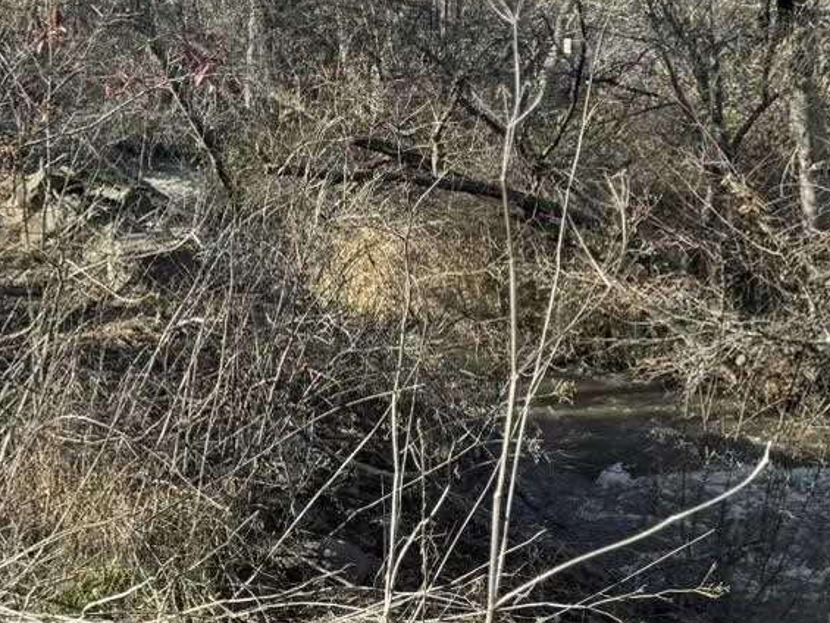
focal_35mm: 87
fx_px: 2086
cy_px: 592
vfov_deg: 16.7
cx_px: 369
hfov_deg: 22.5
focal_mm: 6.76
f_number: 1.78
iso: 80
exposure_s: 1/912
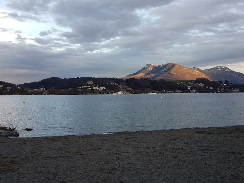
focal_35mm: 39
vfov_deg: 36.8
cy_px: 86
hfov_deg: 47.6
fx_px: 275
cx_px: 146
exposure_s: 1/211
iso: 40
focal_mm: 4.2
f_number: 1.7
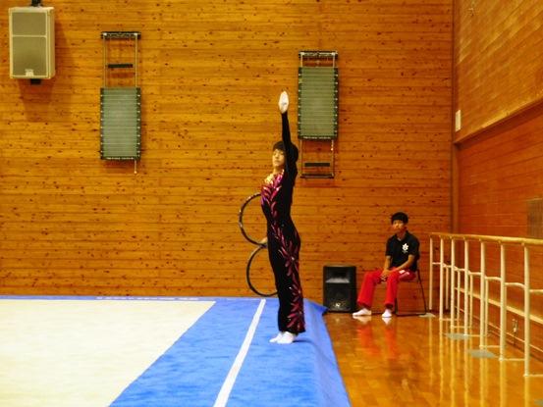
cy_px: 204
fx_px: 1569
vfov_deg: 14.8
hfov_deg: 19.6
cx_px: 272
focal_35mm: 100
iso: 800
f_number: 4.8
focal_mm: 17.8
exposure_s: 1/15
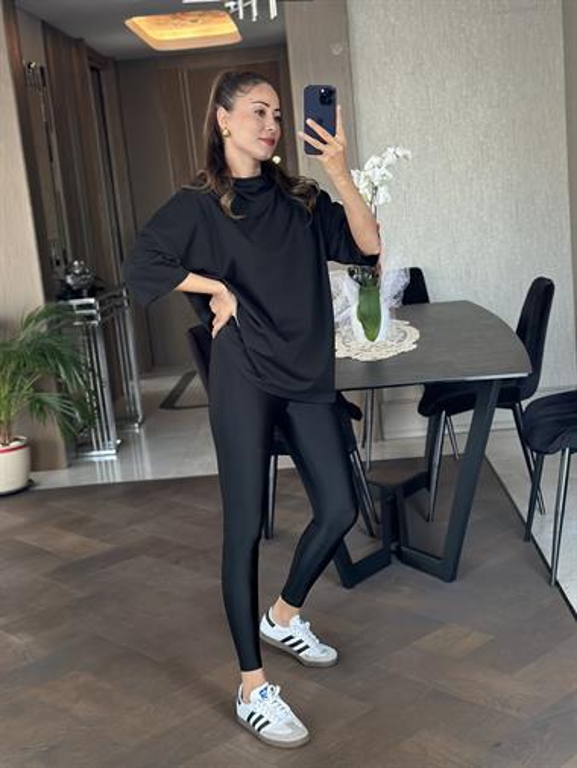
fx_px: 1066
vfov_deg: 39.6
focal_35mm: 48
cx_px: 288
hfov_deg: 30.3
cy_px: 384
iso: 320
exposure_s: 1/60
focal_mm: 6.86
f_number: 1.78
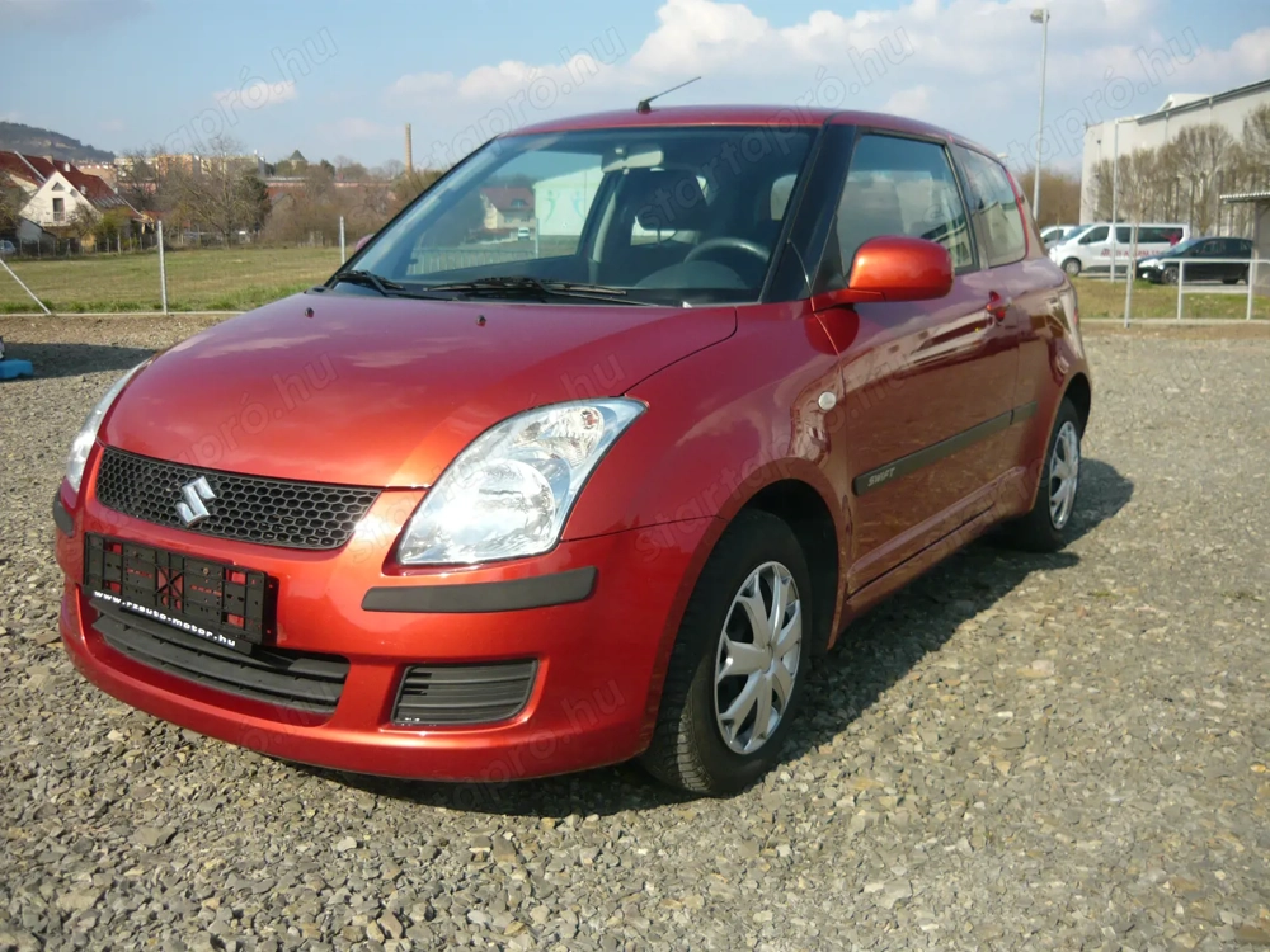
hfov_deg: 55.4
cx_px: 635
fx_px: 1211
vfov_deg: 42.9
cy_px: 476
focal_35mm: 33
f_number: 8
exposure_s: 1/160
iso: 100
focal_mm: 5.5
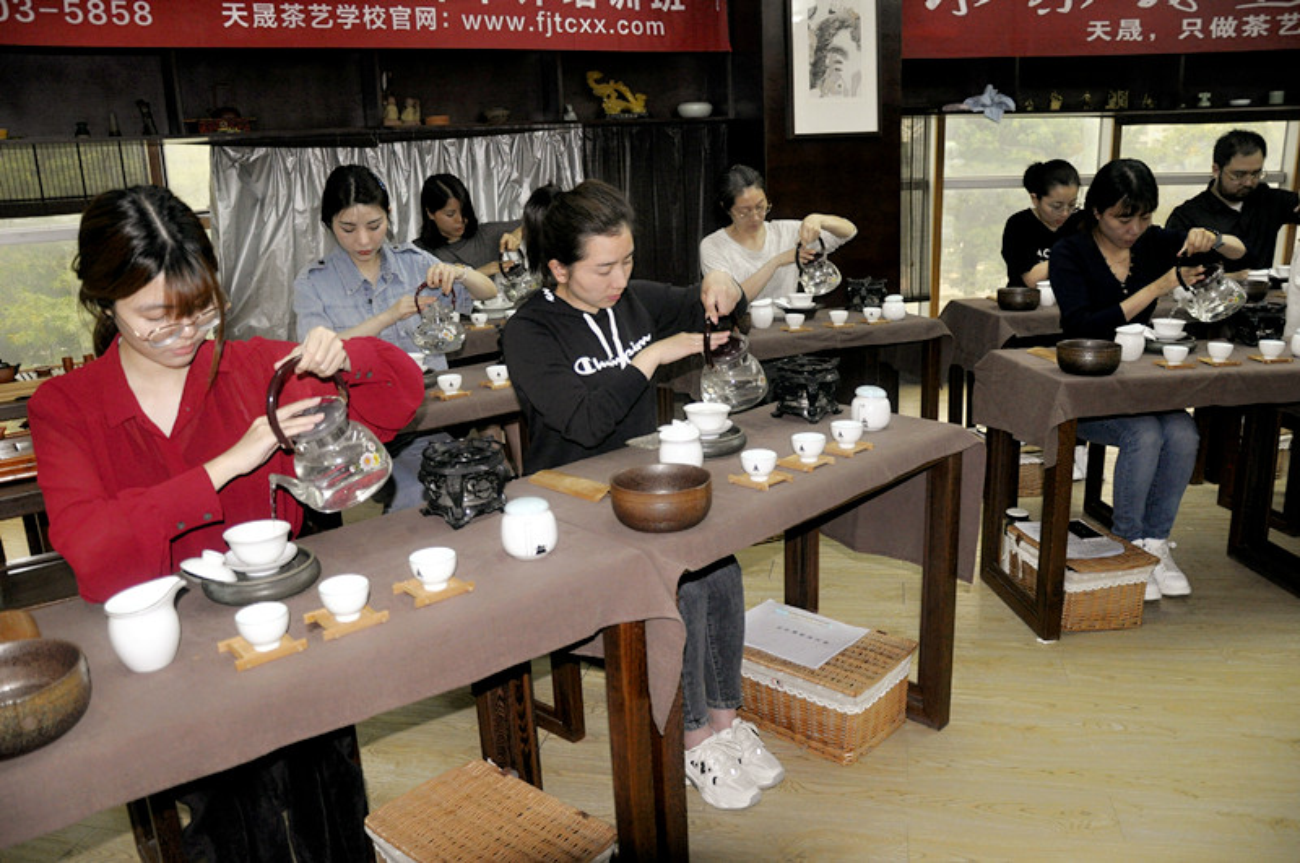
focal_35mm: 27
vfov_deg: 47.8
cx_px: 650
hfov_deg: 67.5
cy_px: 432
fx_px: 974
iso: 800
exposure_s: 1/60
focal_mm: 18
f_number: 3.5
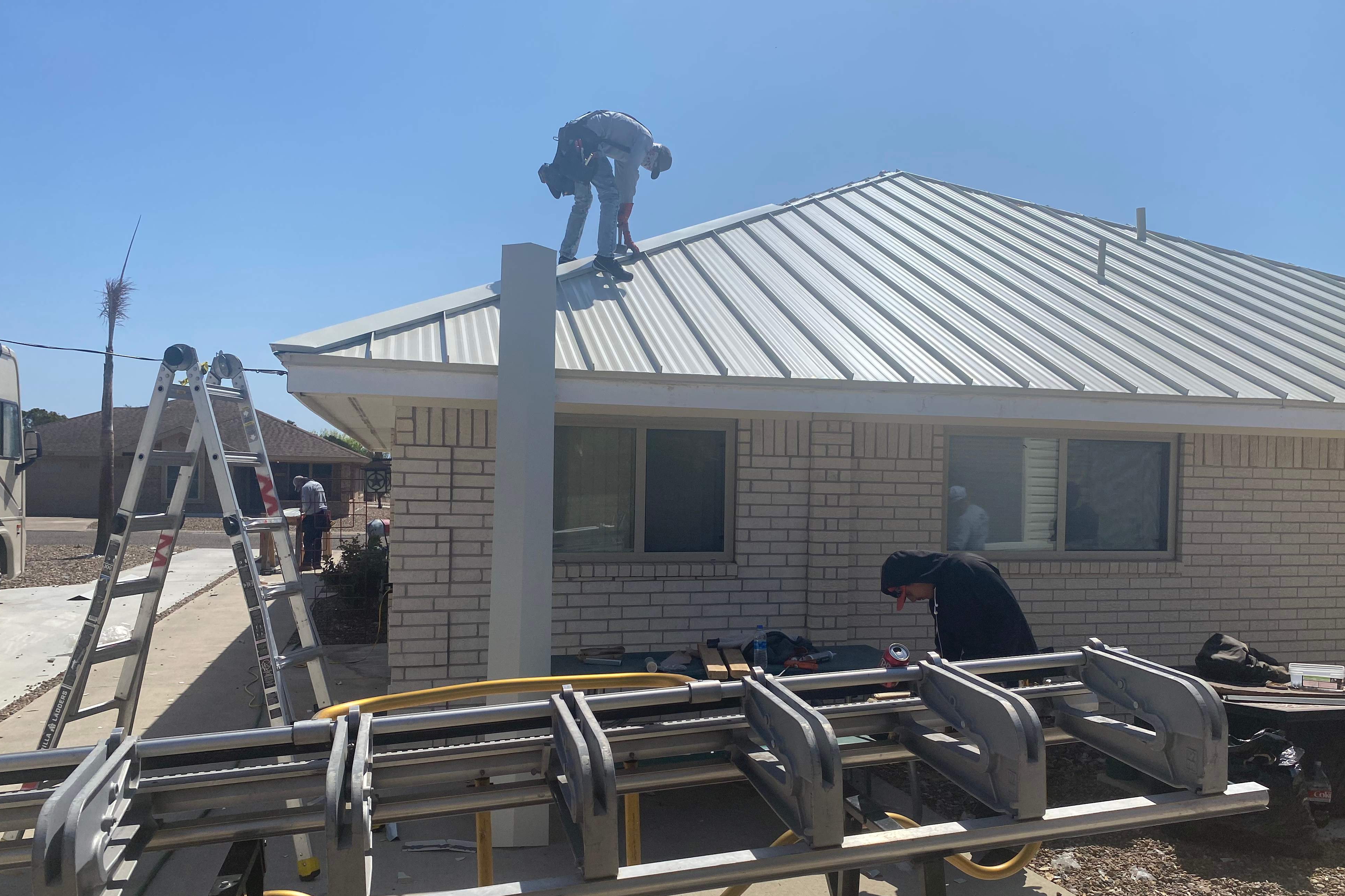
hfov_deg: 65.5
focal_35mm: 28
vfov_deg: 46.3
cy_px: 497
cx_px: 689
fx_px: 1046
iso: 32
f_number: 1.8
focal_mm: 4.25
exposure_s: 1/6061
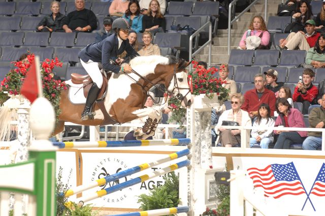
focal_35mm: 240
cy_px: 108
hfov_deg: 8.6
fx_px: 2164
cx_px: 162
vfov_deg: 5.7
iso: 320
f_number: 4.5
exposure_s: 1/250
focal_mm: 160
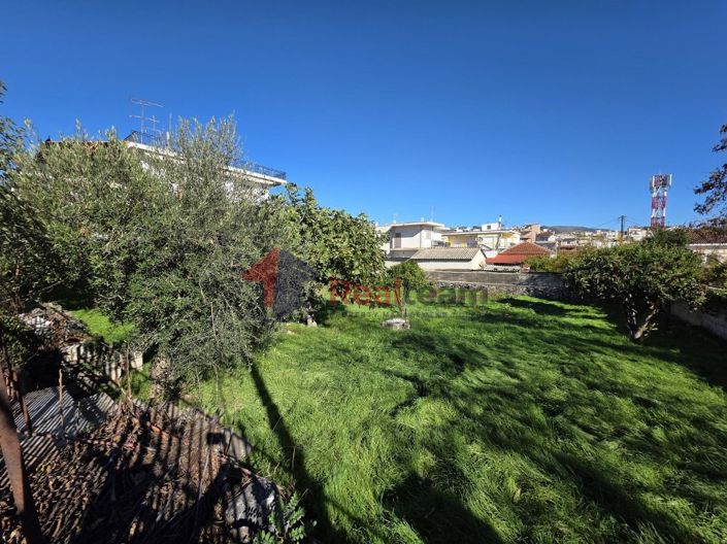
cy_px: 272
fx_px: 273
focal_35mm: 13
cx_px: 364
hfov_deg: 106.2
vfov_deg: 89.9
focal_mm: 2.2
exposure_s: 1/1677
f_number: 1.9
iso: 40
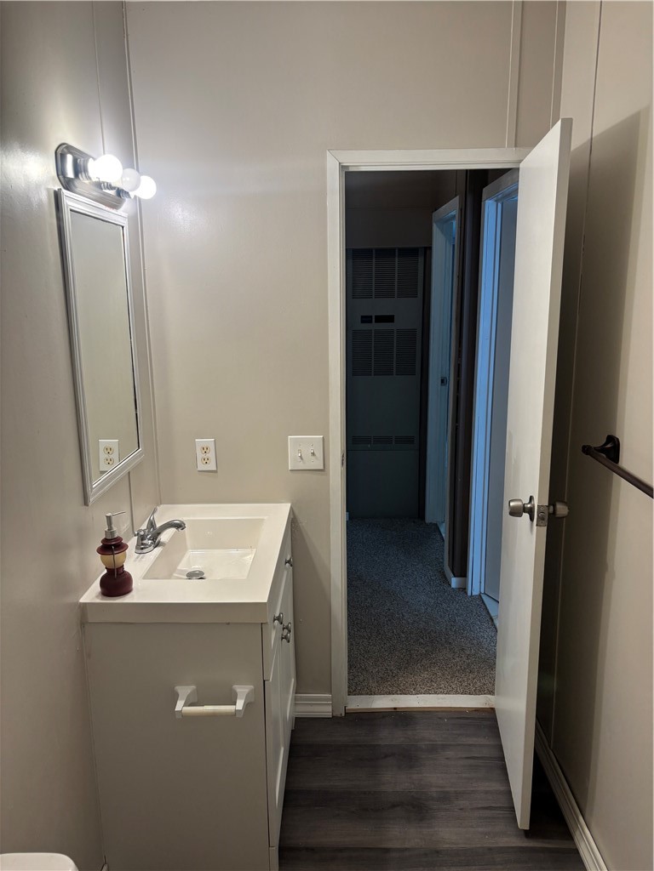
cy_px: 436
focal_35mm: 26
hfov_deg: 53.1
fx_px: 655
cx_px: 327
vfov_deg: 67.3
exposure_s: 1/60
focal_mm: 5.96
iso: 80
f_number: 1.6
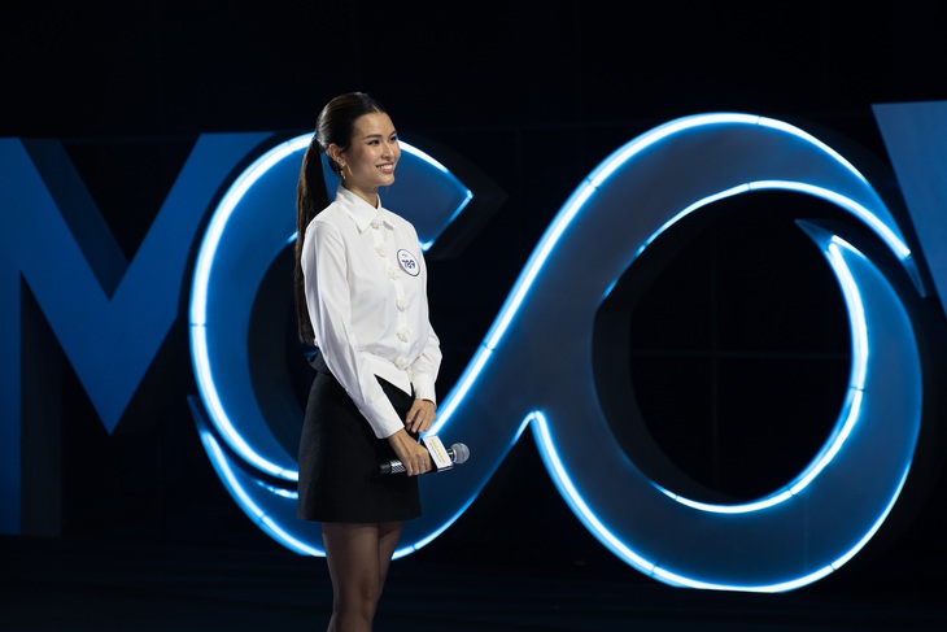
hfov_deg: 18.3
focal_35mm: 112
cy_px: 316
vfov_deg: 12.2
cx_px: 474
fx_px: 2947
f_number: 3.2
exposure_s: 1/160
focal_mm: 75
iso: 320
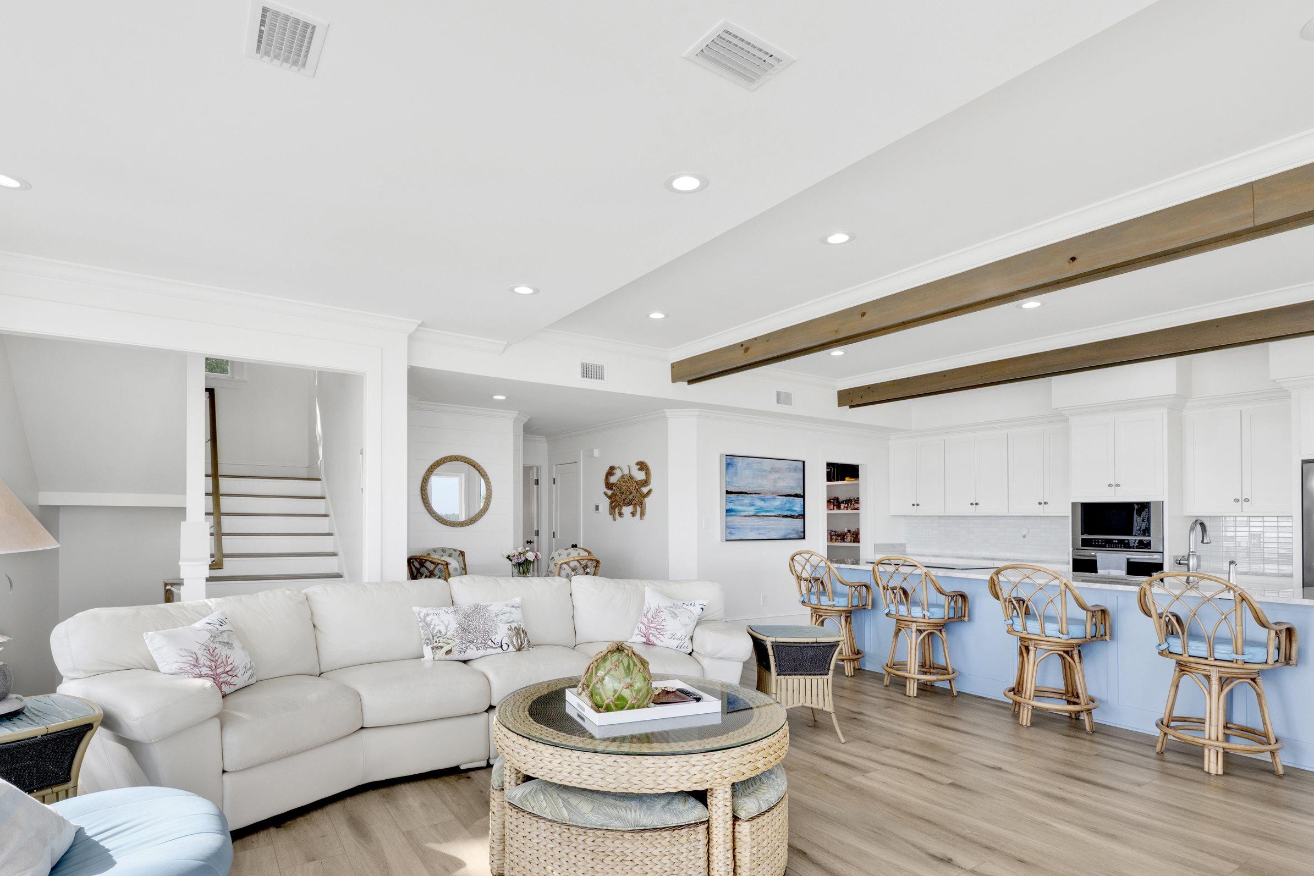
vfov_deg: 65.1
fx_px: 680
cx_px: 639
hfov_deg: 88.0
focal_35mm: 19
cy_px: 513
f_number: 11
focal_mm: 14.5
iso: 400
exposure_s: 1/50
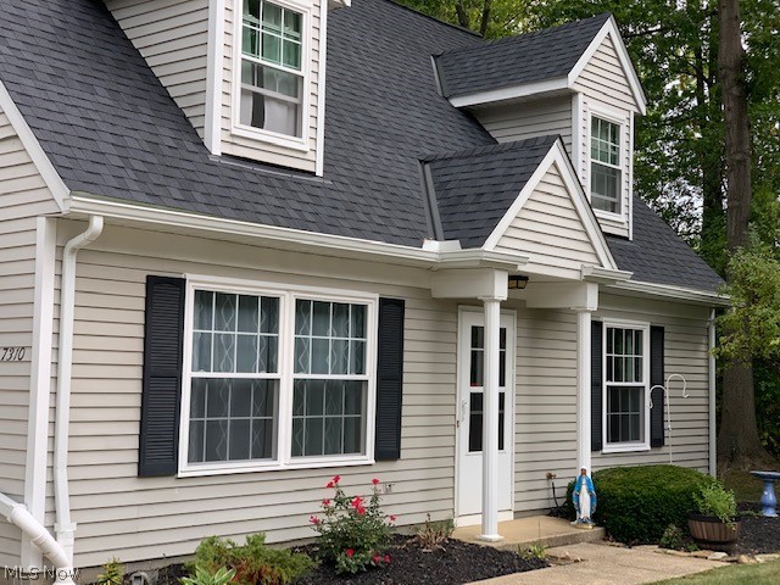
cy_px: 292
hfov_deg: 36.8
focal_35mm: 52
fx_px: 1172
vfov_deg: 28.0
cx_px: 390
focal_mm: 6
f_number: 2.4
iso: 16
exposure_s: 1/70
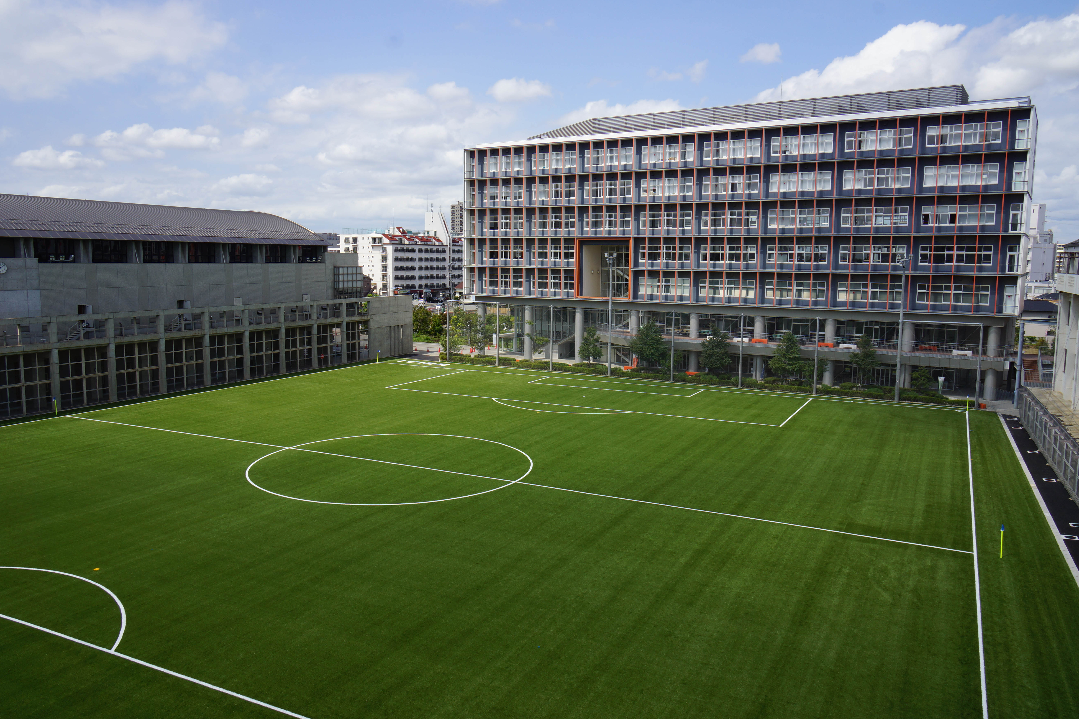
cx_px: 540
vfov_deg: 47.9
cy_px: 360
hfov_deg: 67.4
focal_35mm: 27
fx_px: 809
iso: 100
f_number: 13
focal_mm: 18
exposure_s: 1/125
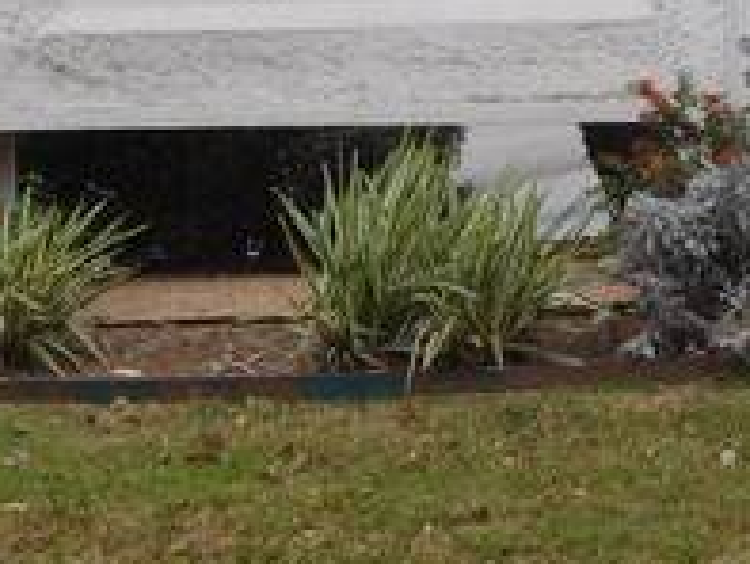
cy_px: 347
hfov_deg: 8.7
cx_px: 476
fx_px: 4921
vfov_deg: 6.6
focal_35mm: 227
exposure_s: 1/60
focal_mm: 12.5
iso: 125
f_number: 4.5
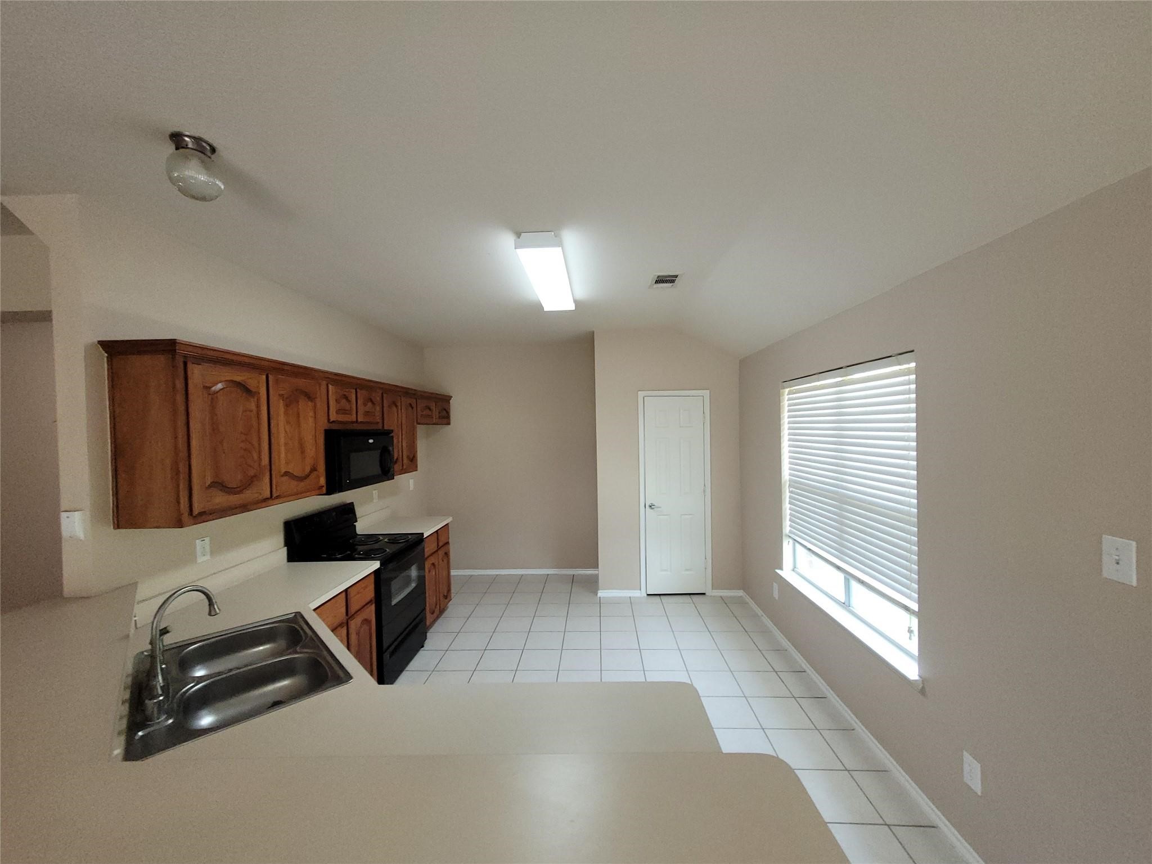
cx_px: 576
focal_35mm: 13
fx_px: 433
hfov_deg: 106.2
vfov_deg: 89.9
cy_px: 432
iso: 200
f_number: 2.2
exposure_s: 1/60
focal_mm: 1.74
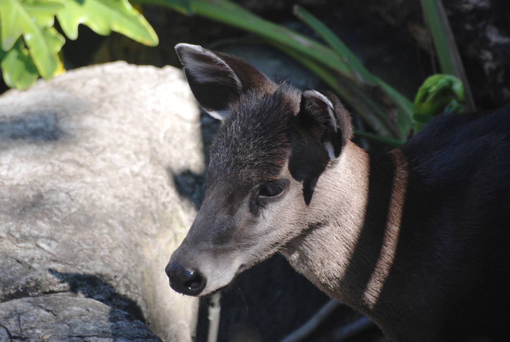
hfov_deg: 4.6
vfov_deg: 3.1
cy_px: 171
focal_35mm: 450
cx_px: 255
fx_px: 6382
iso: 400
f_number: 5.6
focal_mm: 300
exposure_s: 1/250
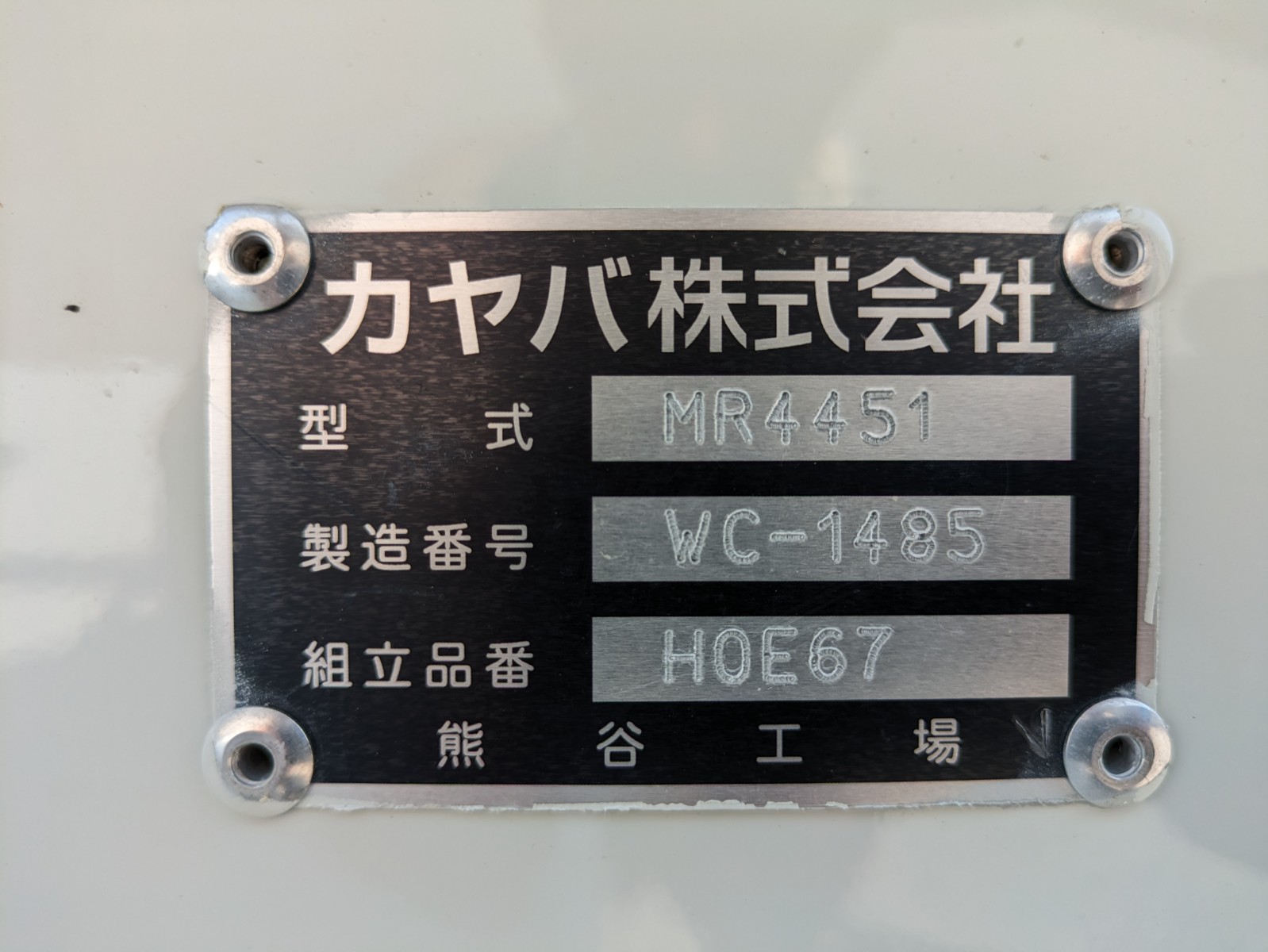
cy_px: 476
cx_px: 634
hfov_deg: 69.4
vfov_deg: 54.9
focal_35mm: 25
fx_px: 916
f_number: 1.89
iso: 37
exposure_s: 1/477
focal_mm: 5.43
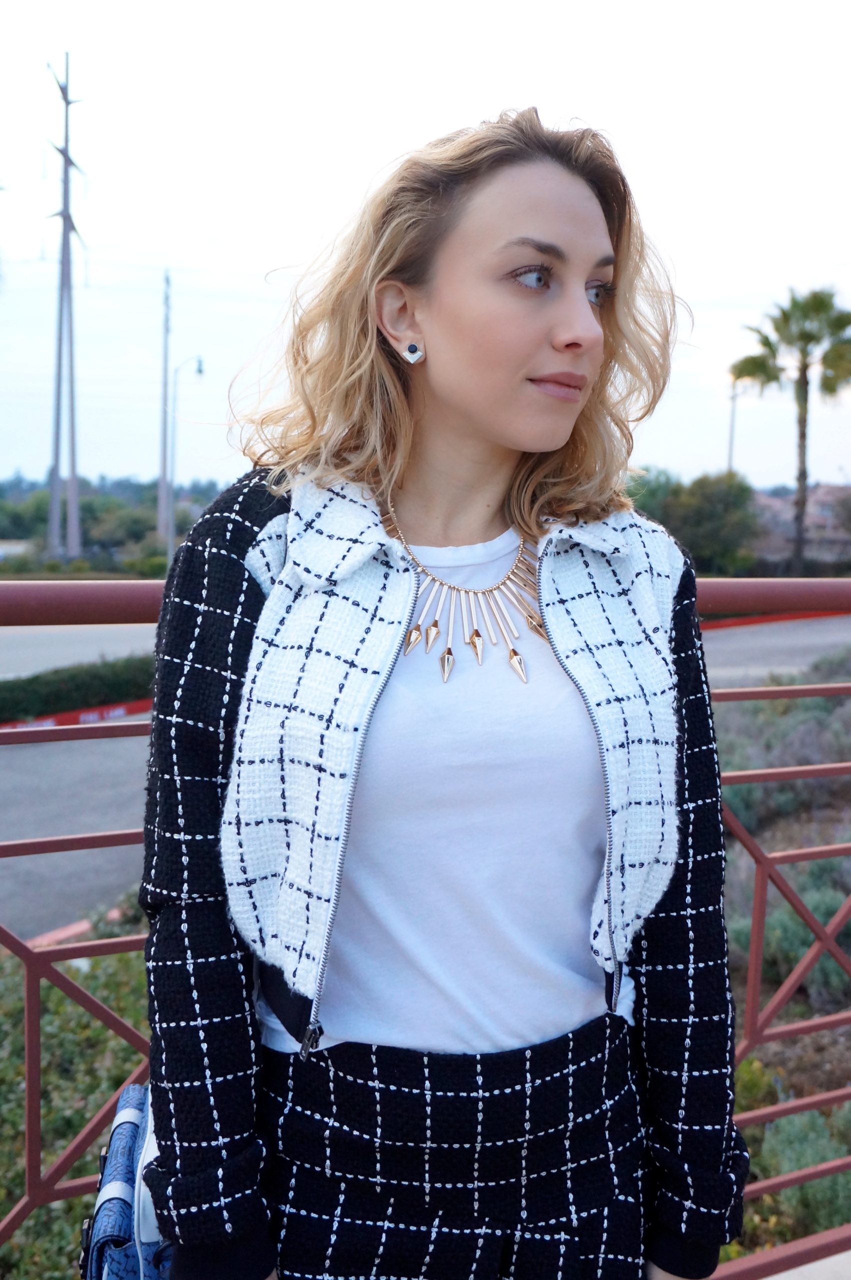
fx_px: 1226
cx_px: 426
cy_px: 640
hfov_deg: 38.3
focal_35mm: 34
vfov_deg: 55.2
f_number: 4
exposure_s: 1/200
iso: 1600
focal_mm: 23
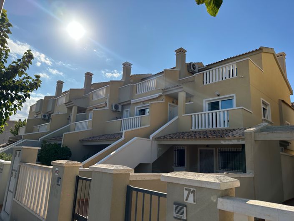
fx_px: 204
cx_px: 147
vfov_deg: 56.8
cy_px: 110
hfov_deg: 71.6
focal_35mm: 24
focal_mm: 6.86
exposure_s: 1/10753
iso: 80
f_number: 1.78
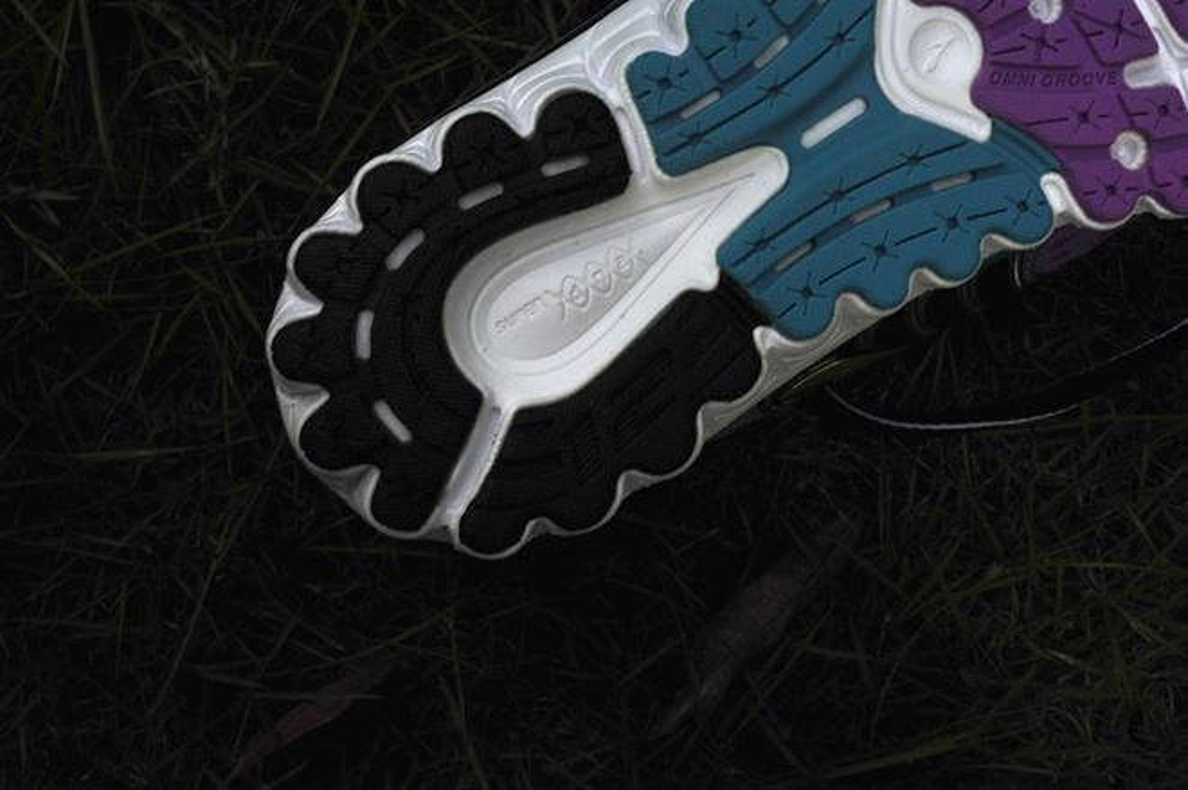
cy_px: 395
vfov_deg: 24.6
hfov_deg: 36.3
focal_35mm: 55
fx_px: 1814
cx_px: 594
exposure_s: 1/20
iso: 640
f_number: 22
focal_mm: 55
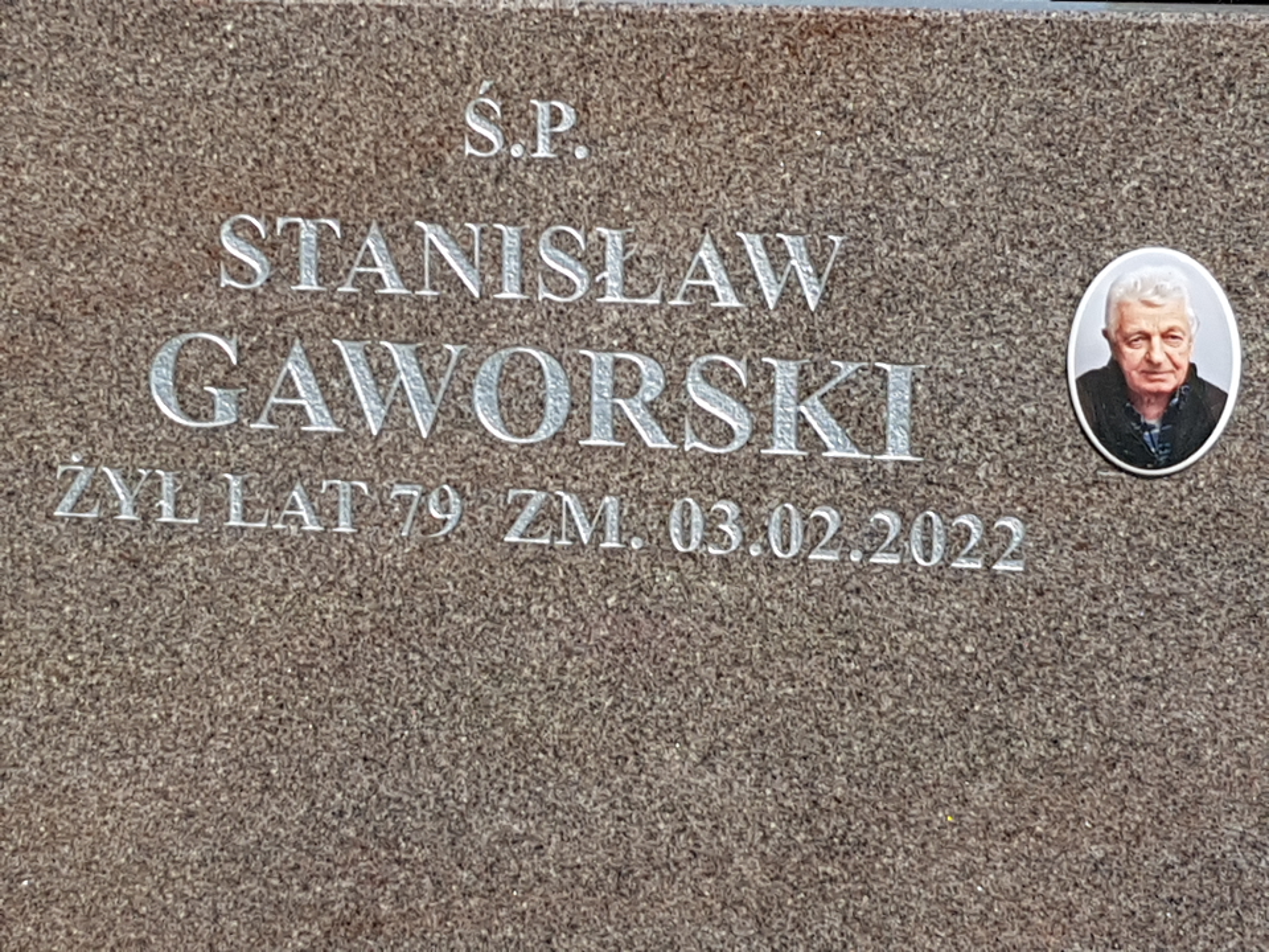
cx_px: 634
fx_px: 953
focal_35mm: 26
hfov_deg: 67.3
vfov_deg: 53.1
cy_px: 476
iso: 40
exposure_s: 1/3776
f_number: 1.7
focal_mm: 4.2
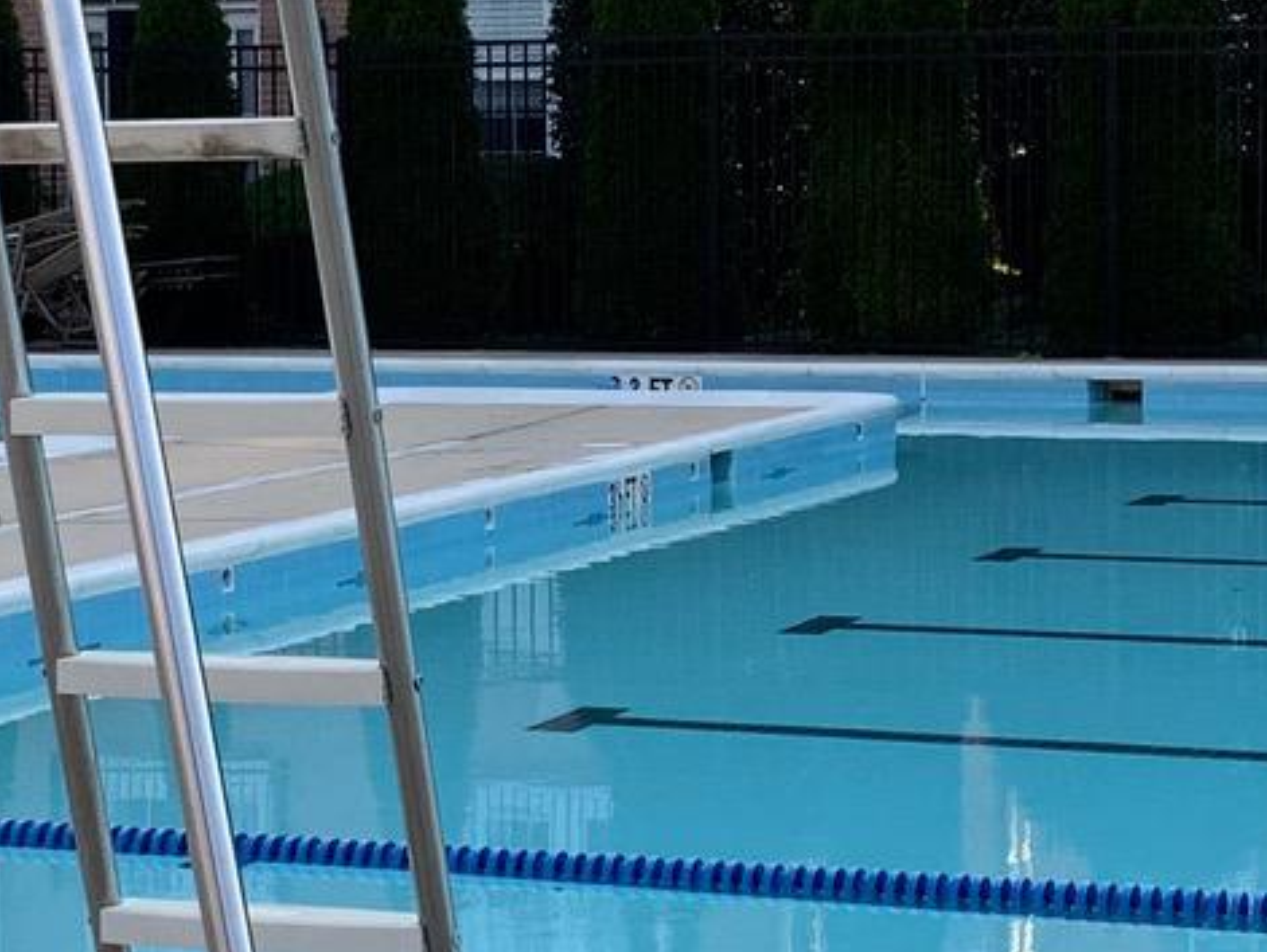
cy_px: 441
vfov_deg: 11.8
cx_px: 441
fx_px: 4615
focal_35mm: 126
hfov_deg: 15.6
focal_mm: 3
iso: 16
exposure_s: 1/394
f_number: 1.8
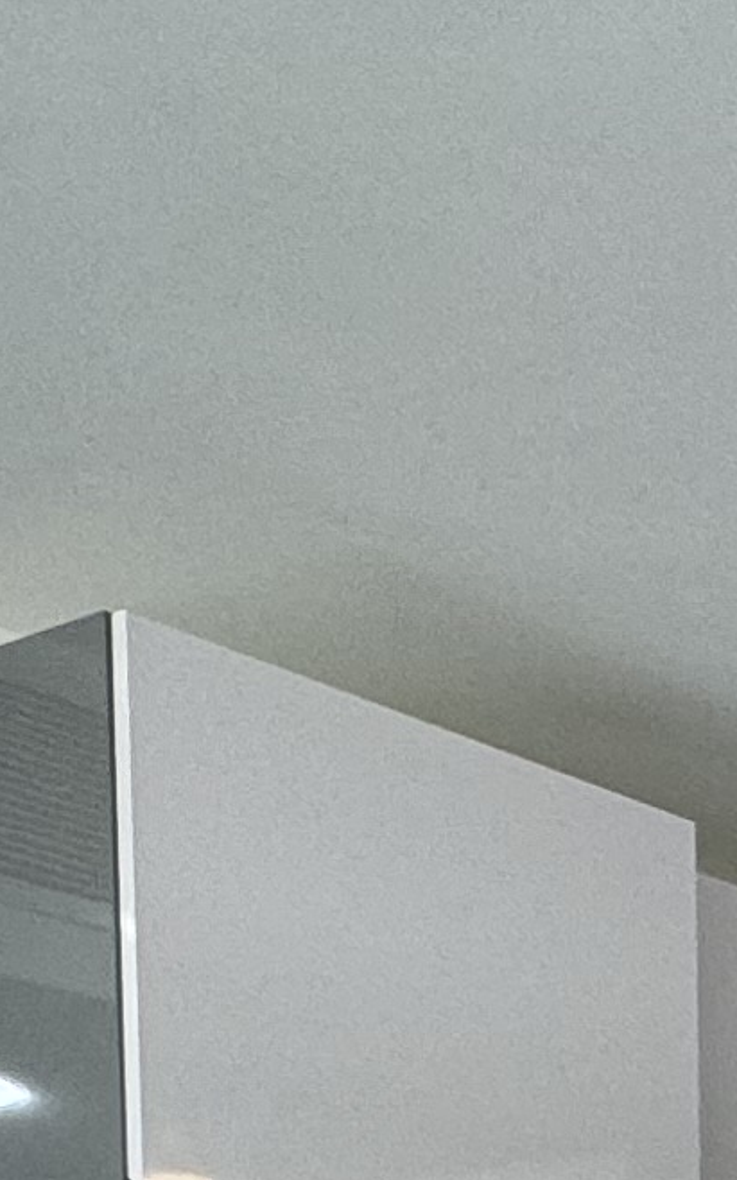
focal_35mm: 91
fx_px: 2926
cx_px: 1598
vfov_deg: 18.6
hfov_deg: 12.2
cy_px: 2023
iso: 100
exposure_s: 1/120
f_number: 2.2
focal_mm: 2.22
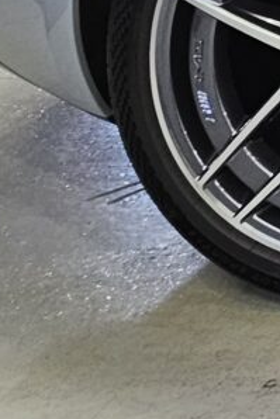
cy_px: -510
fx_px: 1014
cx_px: 1081
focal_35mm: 87
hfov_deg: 8.5
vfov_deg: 15.8
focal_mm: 2.2
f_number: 2.2
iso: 125
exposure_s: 1/50
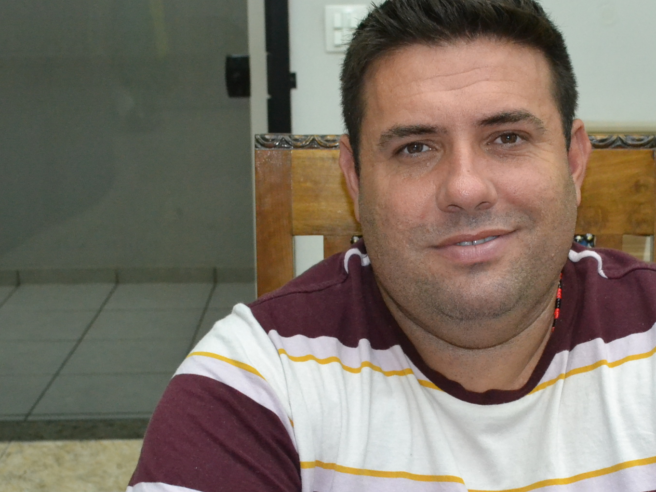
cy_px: 300
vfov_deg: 20.7
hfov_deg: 27.3
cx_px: 436
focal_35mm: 71
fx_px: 1342
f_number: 7.1
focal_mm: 29
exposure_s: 1/80
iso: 3200
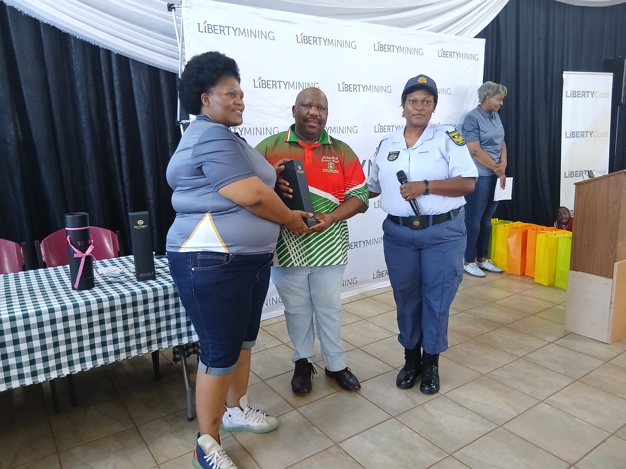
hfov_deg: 67.3
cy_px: 234
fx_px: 470
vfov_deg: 53.1
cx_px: 313
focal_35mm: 26
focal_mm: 3.98
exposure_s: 1/25
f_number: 1.8
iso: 500
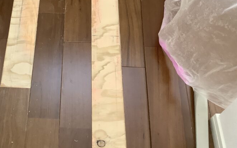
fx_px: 329
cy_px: 36
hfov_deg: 38.5
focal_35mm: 51
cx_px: 57
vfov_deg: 25.0
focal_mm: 3.3
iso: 160
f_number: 2.4
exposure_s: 1/60
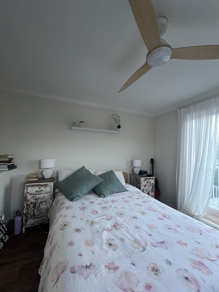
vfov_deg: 106.2
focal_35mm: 13
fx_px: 110
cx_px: 110
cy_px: 146
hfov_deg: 89.9
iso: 320
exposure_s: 1/50
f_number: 1.8
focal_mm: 1.57
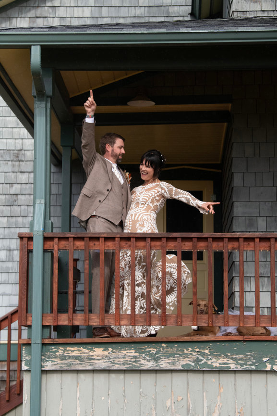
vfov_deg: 21.5
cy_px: 208
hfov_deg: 14.4
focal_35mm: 95
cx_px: 138
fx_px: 1096
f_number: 4.8
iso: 1600
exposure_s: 1/8000
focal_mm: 95
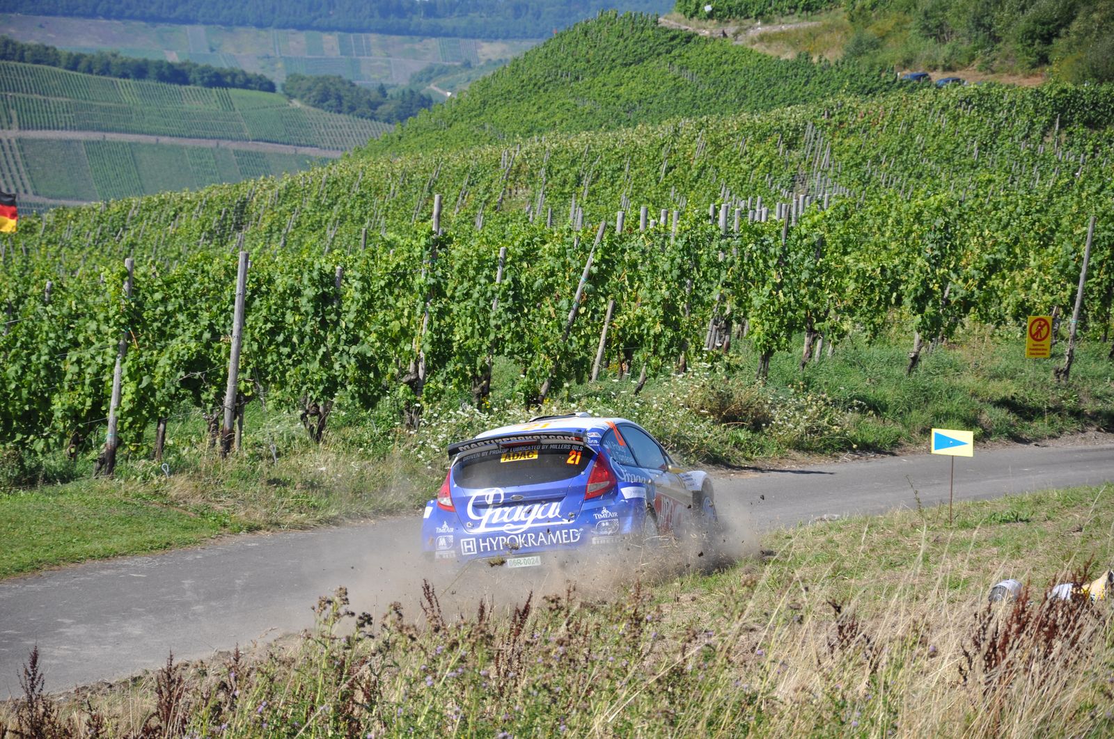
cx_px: 557
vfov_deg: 8.7
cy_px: 370
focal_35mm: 158
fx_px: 4867
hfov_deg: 13.1
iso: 200
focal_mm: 105
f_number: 6.3
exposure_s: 1/640
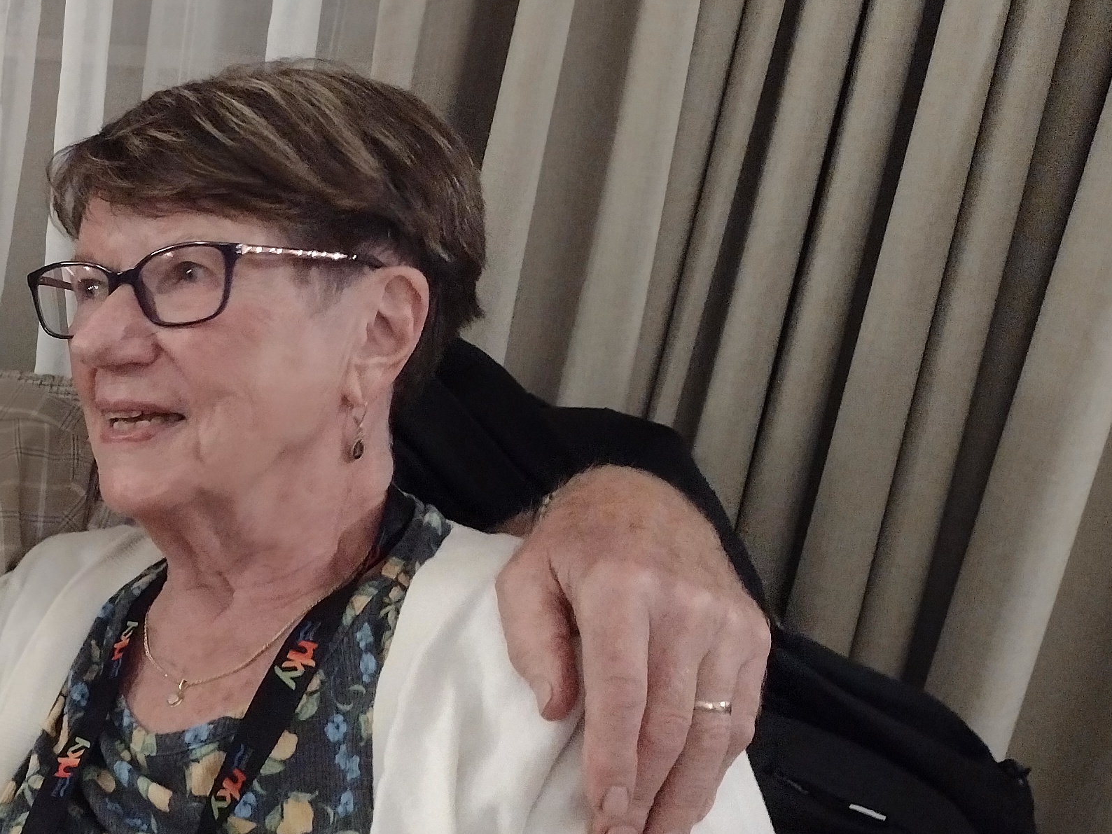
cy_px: 514
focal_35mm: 68
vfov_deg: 21.6
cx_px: -214
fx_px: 2184
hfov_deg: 25.7
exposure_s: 1/24
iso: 1125
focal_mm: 4.71
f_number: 1.7
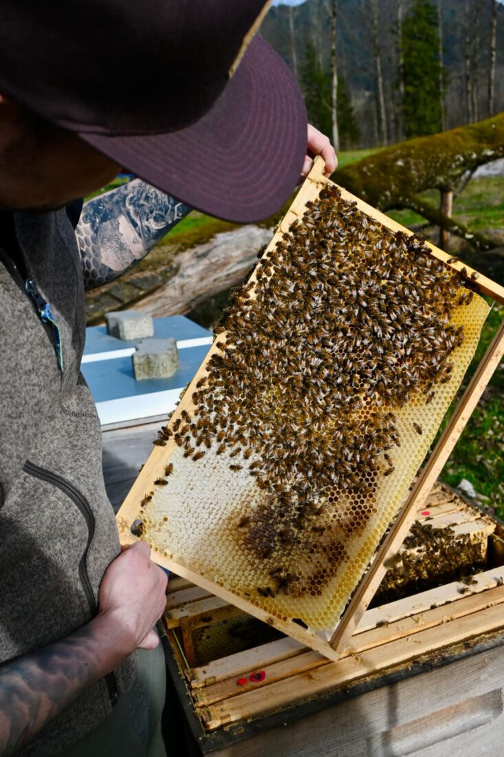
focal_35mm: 33
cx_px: 252
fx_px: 693
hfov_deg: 40.0
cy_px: 378
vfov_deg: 57.2
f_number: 5.6
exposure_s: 1/250
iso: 110
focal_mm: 22
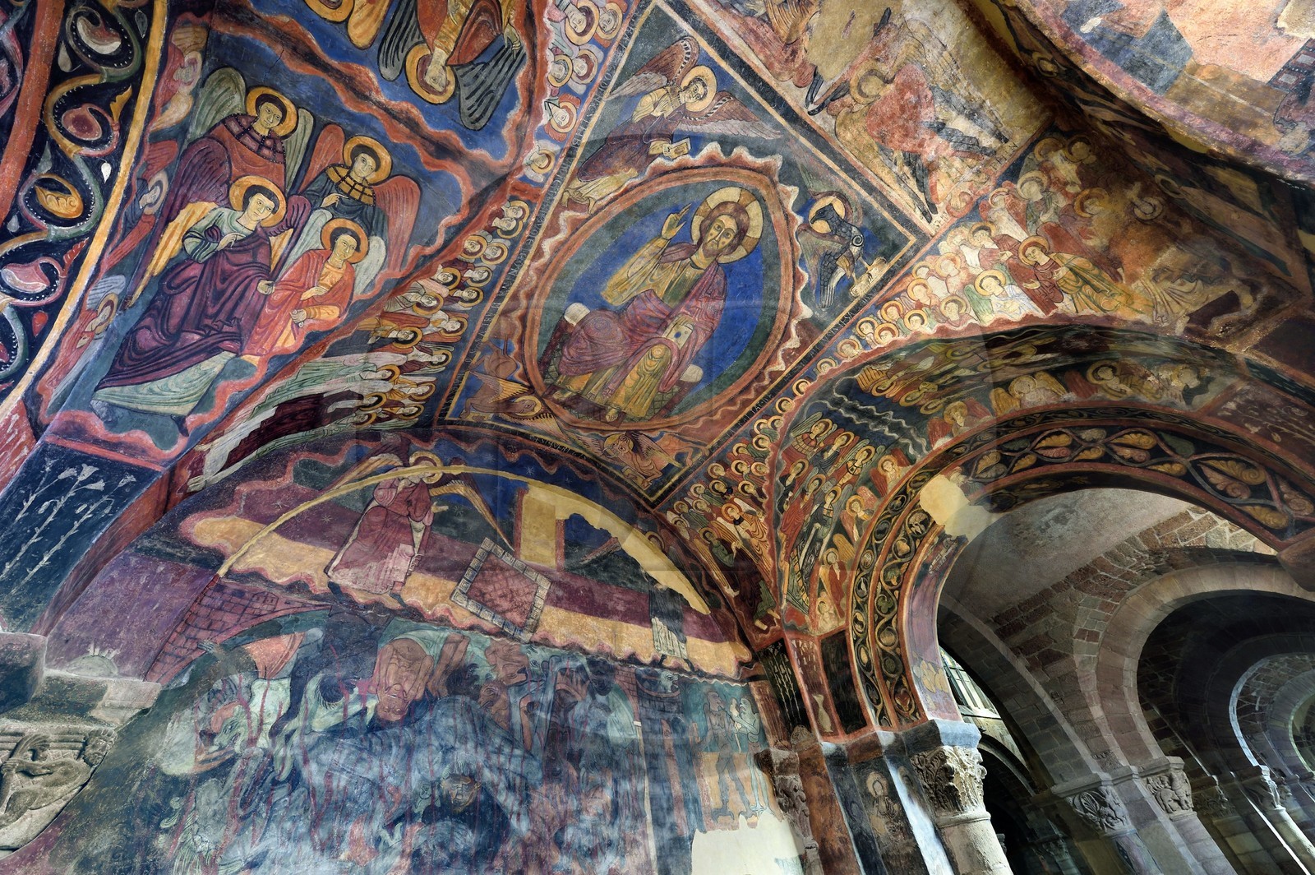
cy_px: 438
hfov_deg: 104.3
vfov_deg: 81.1
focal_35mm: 14
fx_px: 511
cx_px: 658
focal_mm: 14
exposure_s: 1/40
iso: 800
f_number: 7.1
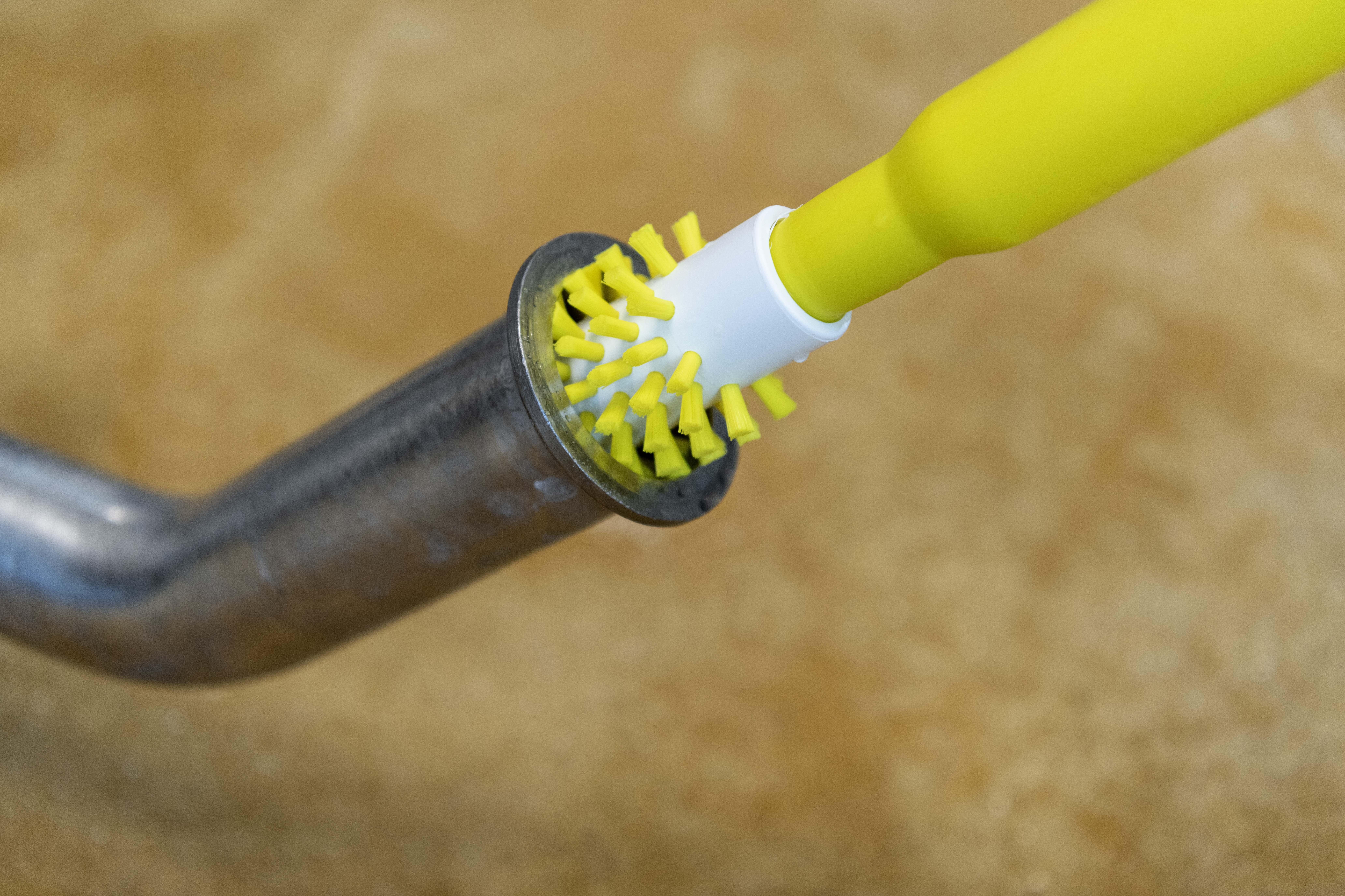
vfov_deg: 26.0
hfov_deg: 38.2
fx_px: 1943
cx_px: 672
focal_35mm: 52
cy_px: 448
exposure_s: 1/100
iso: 1000
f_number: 3.5
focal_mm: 52
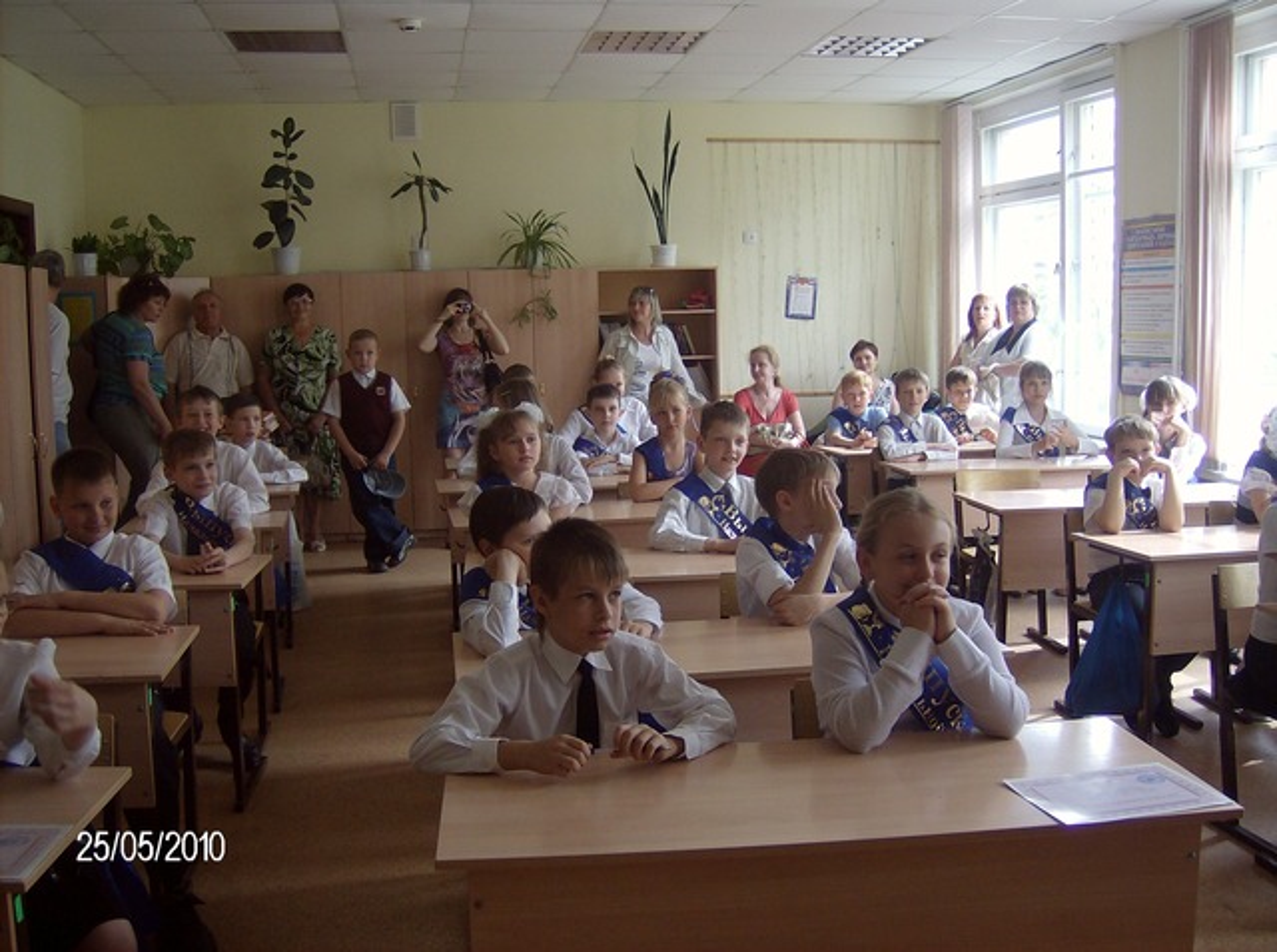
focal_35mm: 36
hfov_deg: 51.5
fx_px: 1325
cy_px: 476
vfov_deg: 39.5
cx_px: 638
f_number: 2.8
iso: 100
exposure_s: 1/64.5
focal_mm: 6
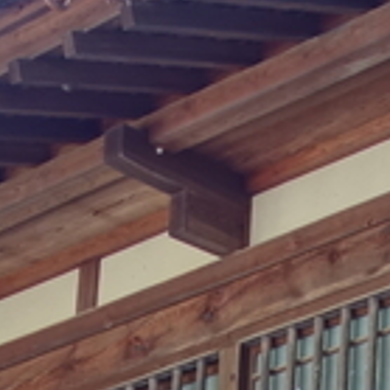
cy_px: 847
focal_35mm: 205
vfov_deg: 8.0
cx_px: 483
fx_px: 2613
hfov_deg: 8.4
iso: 125
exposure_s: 1/100
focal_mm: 10.4
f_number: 2.5
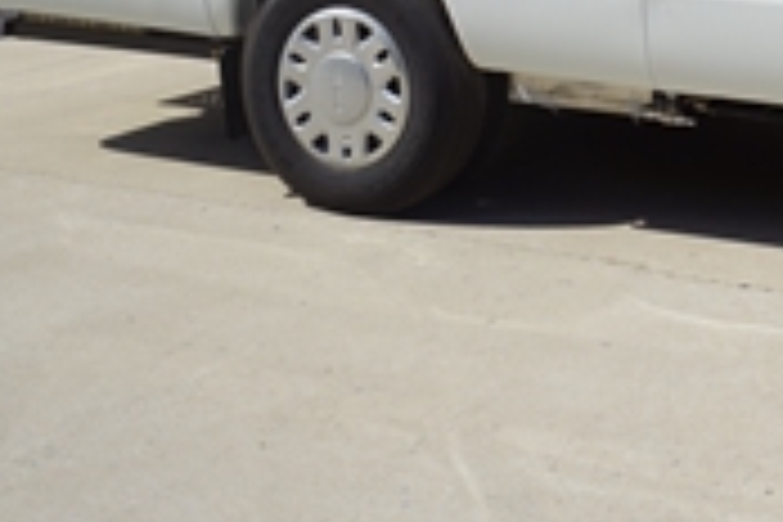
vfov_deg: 17.9
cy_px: -234
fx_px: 1501
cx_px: 986
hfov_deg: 25.6
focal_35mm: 69
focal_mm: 20
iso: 100
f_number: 10
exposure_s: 1/200
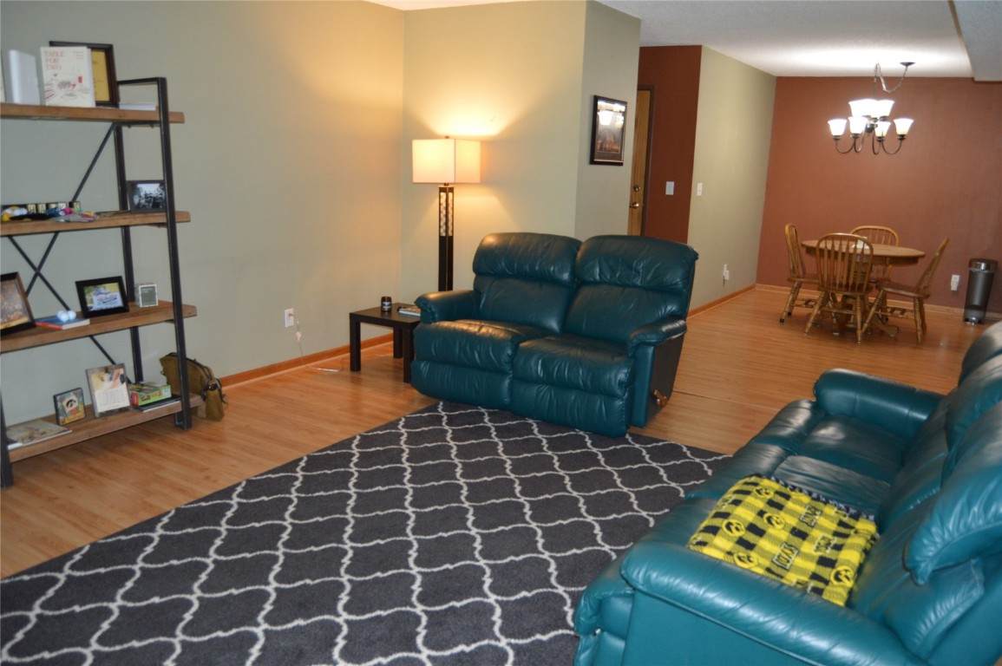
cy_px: 333
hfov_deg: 67.4
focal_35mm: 27
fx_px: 751
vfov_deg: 47.9
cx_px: 501
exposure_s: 1/60
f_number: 3.5
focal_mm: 18
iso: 900
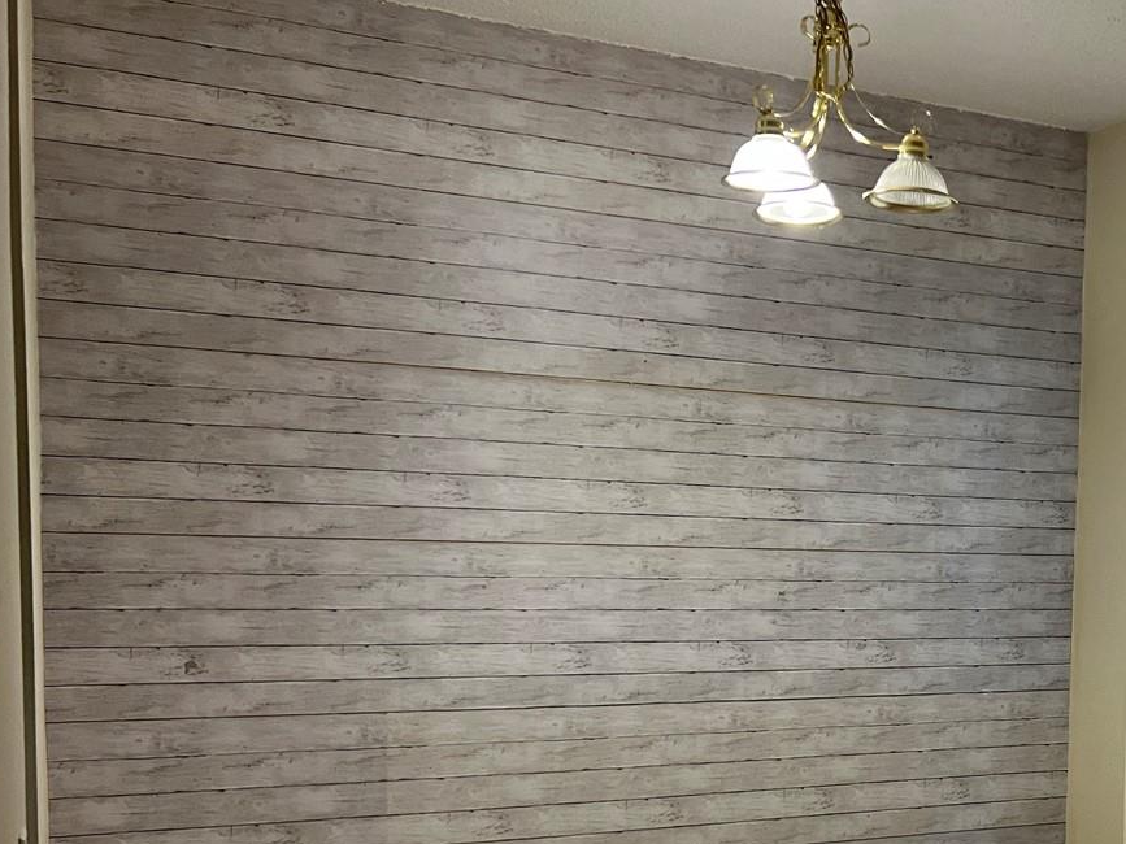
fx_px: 1561
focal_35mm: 48
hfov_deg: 37.5
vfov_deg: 29.6
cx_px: 981
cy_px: 674
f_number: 1.5
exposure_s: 1/60
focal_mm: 5.7
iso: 100
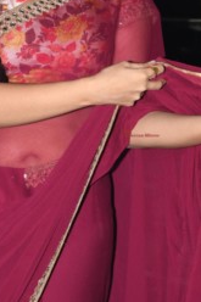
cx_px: 58
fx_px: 2029
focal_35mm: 242
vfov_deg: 8.5
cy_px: 44
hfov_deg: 5.7
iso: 320
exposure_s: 1/60
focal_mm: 80
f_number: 5.6
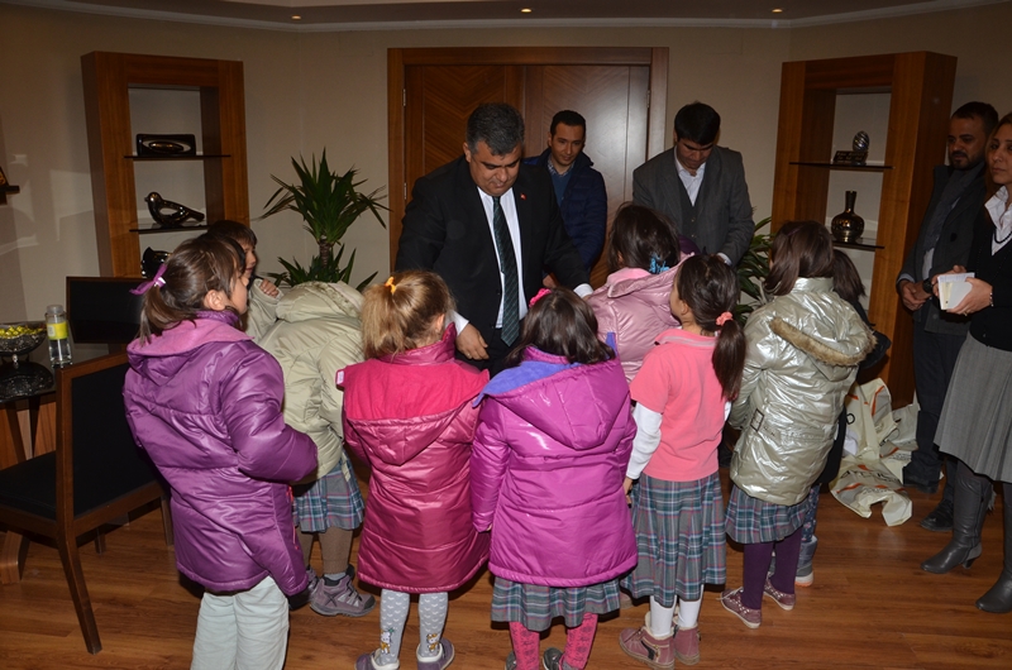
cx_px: 506
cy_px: 335
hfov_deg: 67.5
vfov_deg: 47.7
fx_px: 757
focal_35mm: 27
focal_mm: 18
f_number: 5.6
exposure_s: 1/60
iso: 400
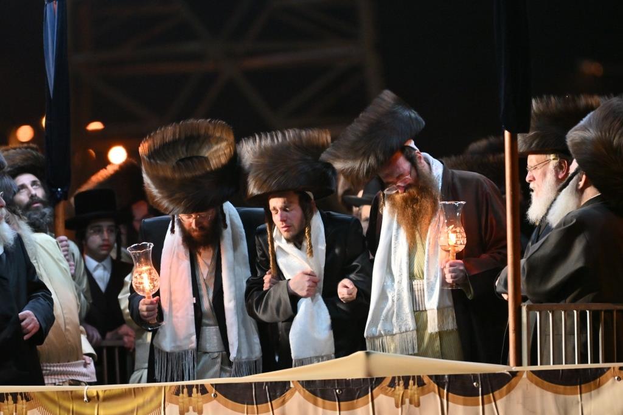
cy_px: 208
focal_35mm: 300
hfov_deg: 6.9
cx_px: 312
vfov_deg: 4.6
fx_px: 5190
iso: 1000
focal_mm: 200
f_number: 2.8
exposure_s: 1/160
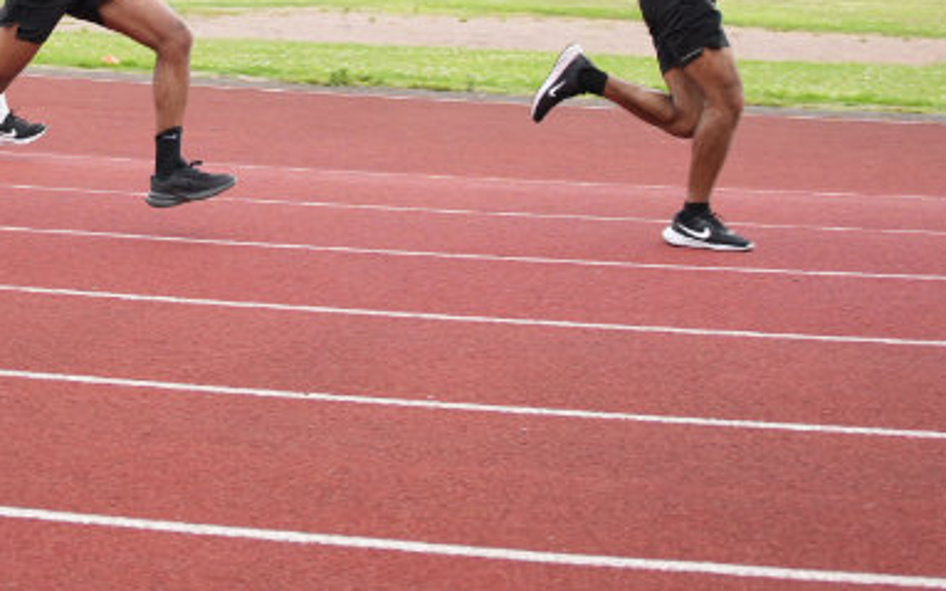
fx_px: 2263
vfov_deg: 14.3
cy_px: -140
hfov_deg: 23.3
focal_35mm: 88
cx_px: 188
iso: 250
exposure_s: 1/800
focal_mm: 32.3
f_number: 2.8
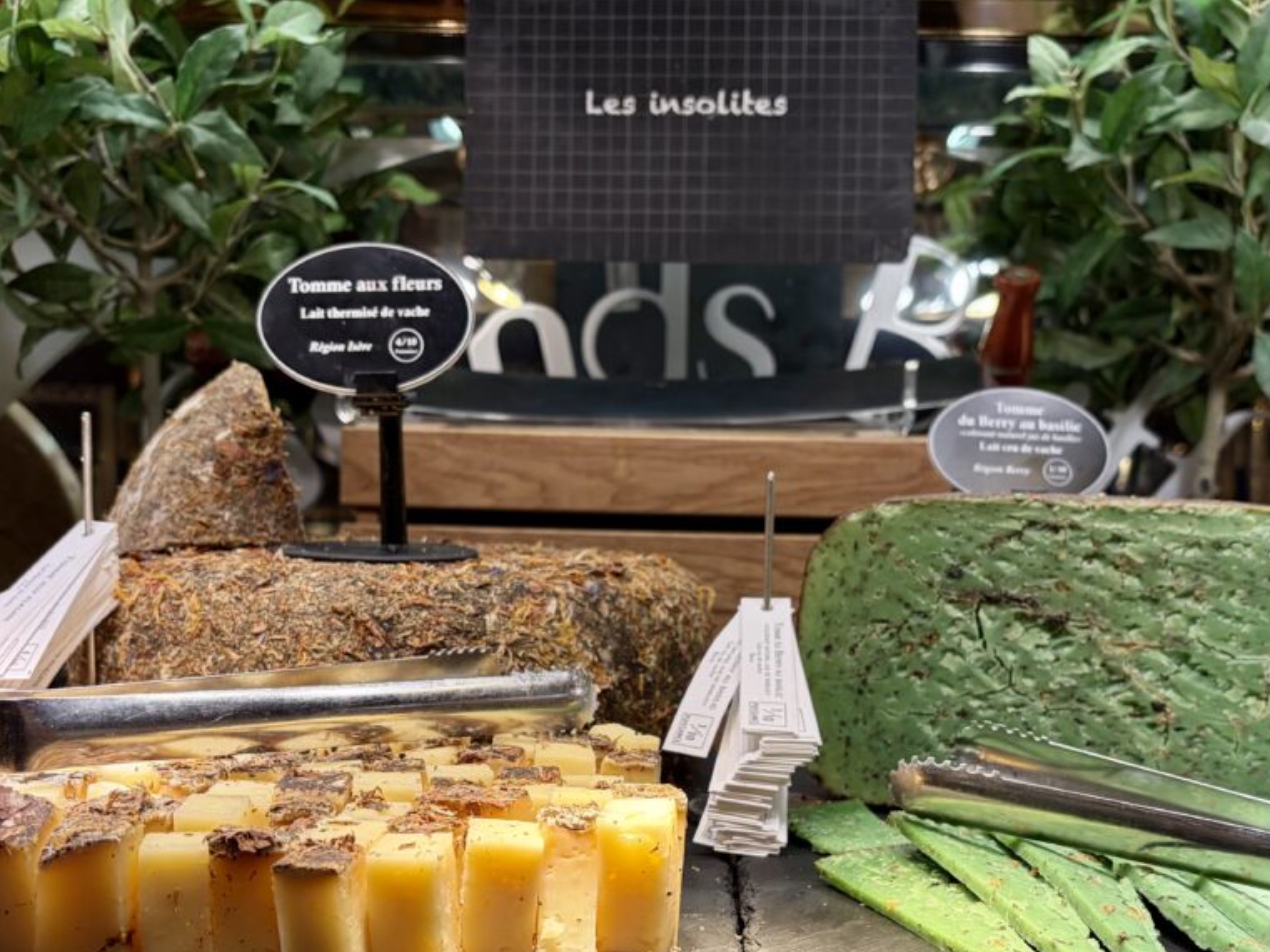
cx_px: 679
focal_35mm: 41
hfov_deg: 45.7
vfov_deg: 34.5
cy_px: 695
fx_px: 1504
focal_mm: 5.96
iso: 50
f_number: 1.6
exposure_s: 1/100
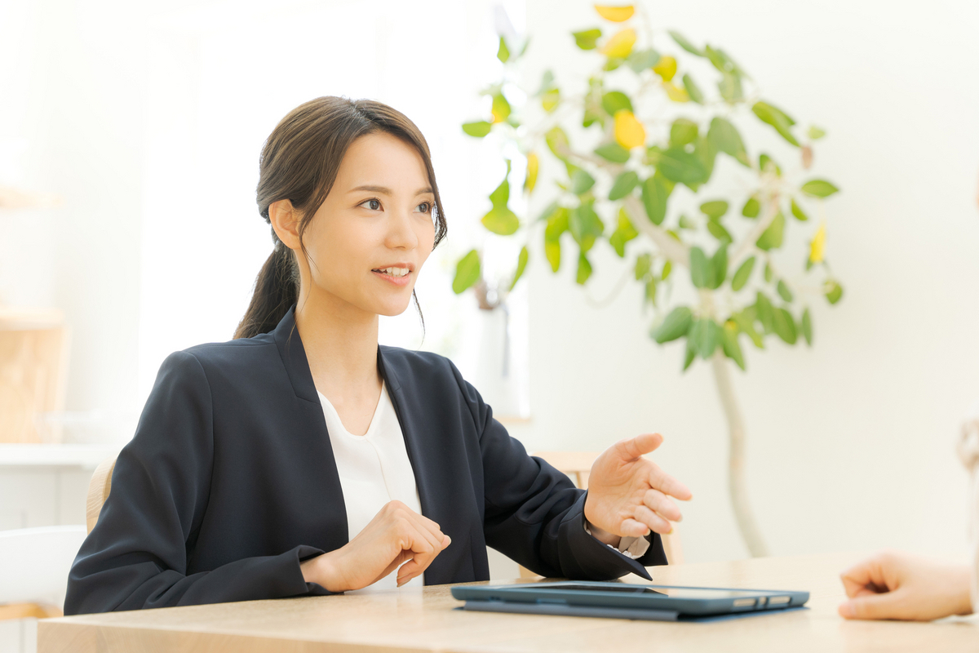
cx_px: 490
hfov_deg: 32.4
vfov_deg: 21.9
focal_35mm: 62
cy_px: 326
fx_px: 1686
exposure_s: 1/320
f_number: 3.5
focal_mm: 62
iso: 400
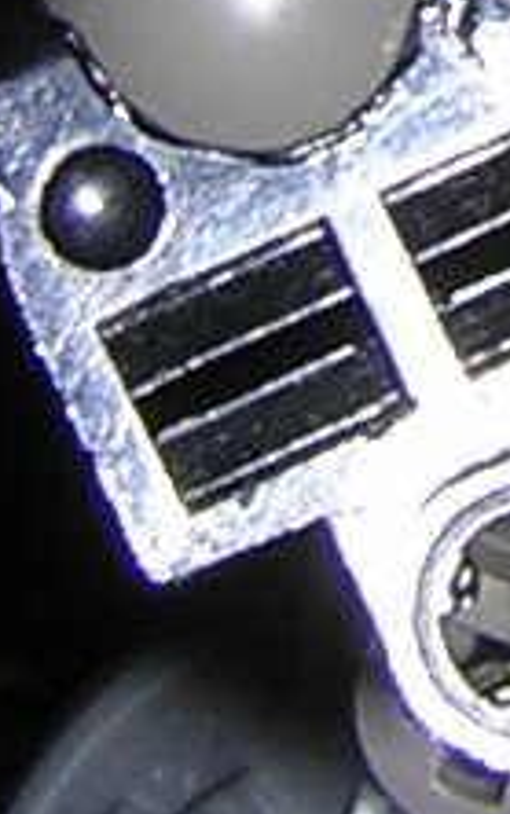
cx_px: 925
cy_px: -407
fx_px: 6774
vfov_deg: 6.8
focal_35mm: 305
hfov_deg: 4.3
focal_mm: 5.2
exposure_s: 1/60.1
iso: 100
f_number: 5.4
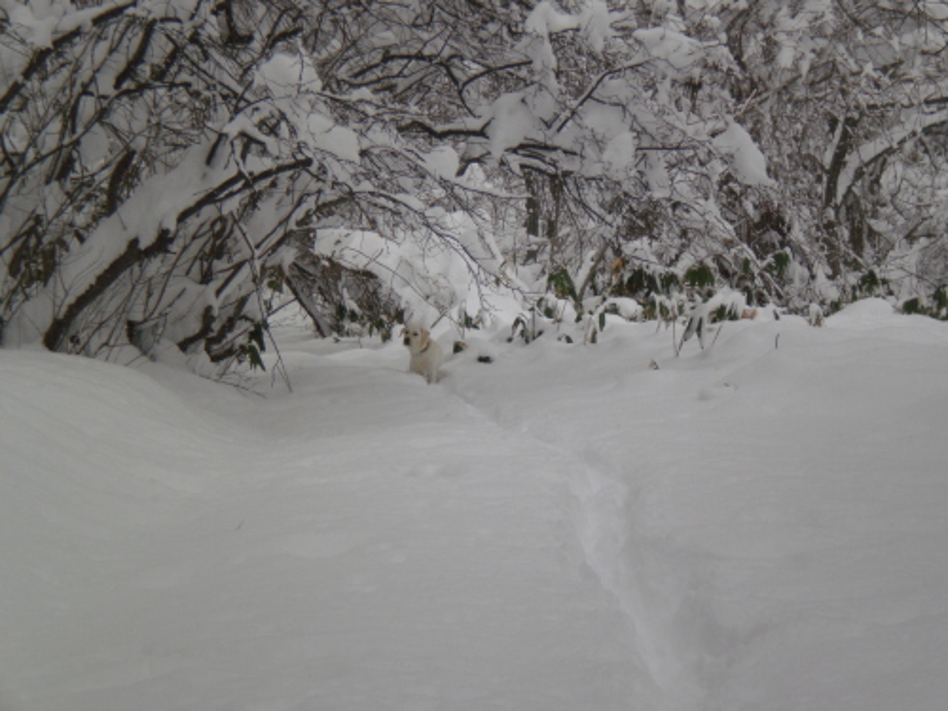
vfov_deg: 13.7
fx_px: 2958
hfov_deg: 18.2
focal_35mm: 108
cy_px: 356
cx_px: 474
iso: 100
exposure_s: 1/400
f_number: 5.9
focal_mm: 18.9
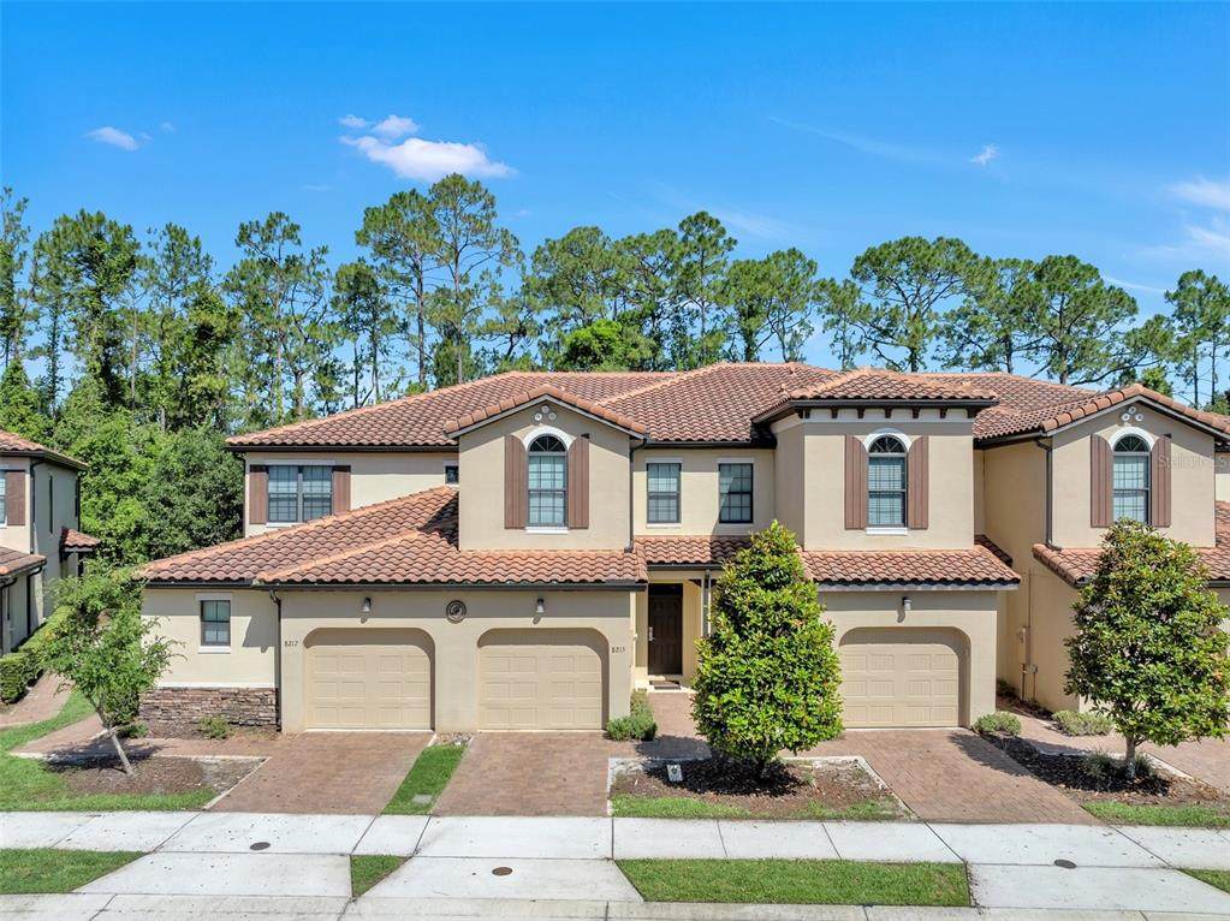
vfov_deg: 56.8
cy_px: 460
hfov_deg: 71.6
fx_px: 852
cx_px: 615
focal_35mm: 24
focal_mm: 12.29
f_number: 2.8
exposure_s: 1/2000
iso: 110
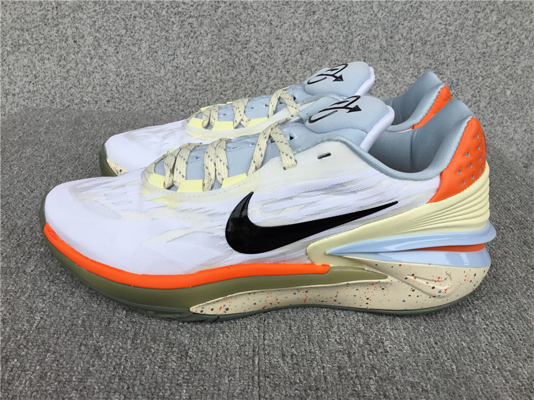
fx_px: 478
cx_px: 267
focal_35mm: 31
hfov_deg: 58.4
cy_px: 200
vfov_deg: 45.4
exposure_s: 1/283
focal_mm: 3.3
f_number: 2.4
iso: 25
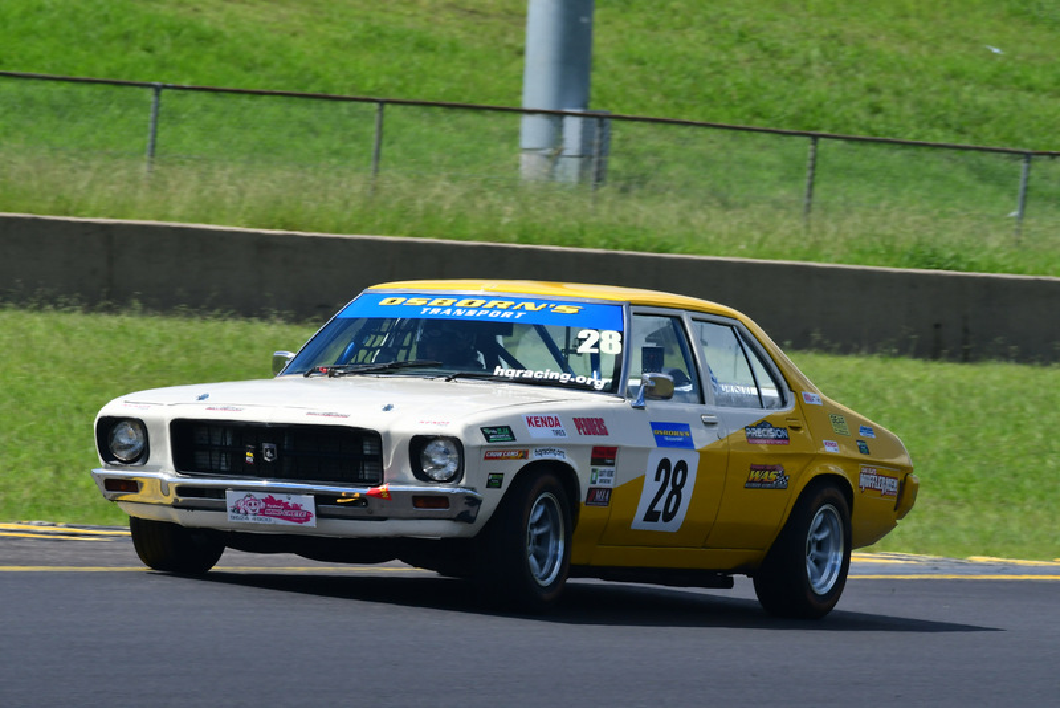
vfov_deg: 2.9
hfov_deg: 4.3
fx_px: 14138
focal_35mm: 480
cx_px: 530
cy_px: 354
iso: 400
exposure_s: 1/500
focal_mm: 320
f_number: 13
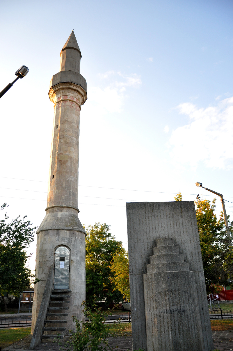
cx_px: 116
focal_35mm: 27
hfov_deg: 47.8
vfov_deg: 67.4
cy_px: 176
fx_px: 263
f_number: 3.5
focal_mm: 18
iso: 640
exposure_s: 1/500
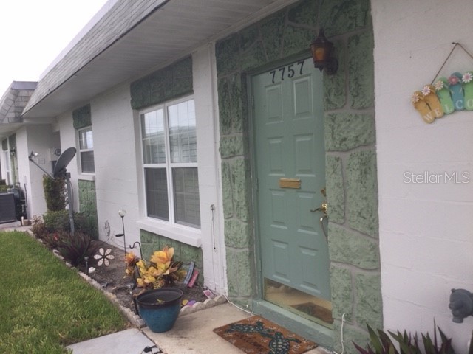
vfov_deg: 45.4
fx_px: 424
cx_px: 236
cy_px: 177
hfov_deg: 58.4
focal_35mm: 31
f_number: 2.4
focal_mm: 3.3
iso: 25
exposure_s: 1/204
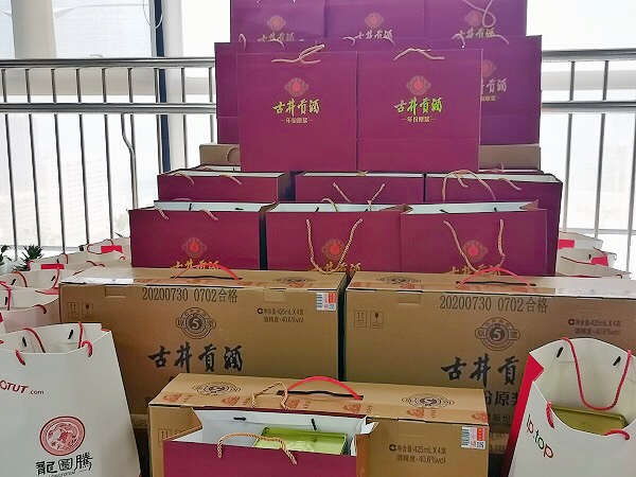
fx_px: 717
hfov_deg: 47.9
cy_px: 238
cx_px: 318
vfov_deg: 36.8
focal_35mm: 39
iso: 125
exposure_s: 1/100
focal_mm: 5.58
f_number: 1.8
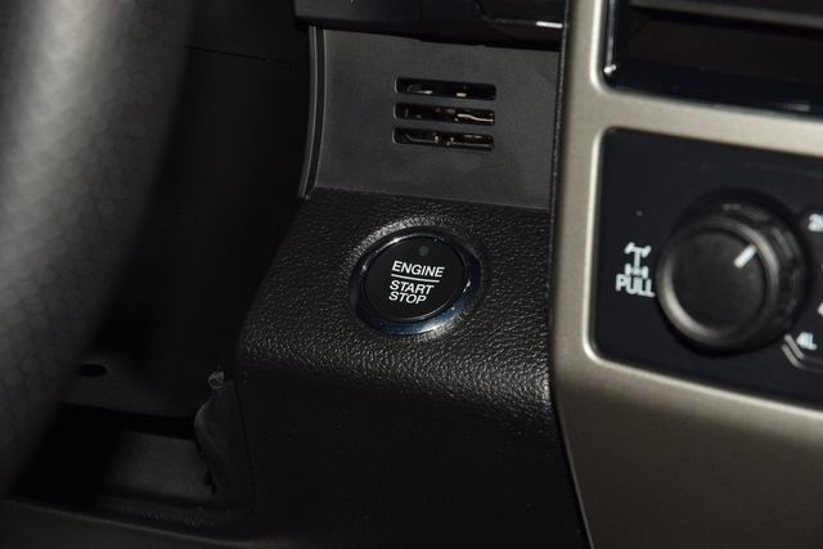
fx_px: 2401
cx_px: 412
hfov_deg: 19.5
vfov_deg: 13.0
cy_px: 274
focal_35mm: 105
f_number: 8
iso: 100
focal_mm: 70
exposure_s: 1/125
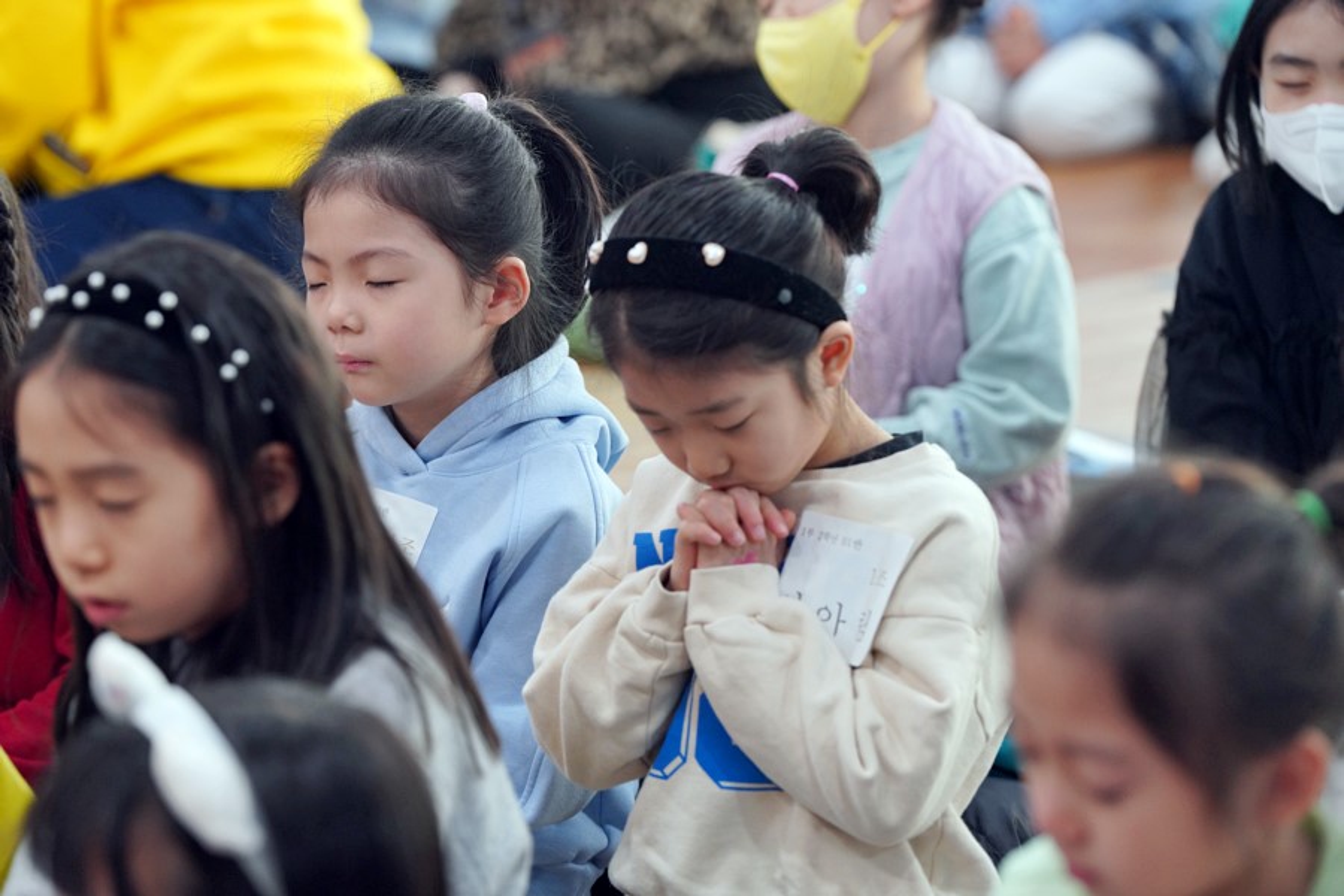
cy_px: 448
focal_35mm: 156
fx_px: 5824
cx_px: 672
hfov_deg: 13.2
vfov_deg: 8.8
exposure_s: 1/160
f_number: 4
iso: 2000
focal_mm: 156
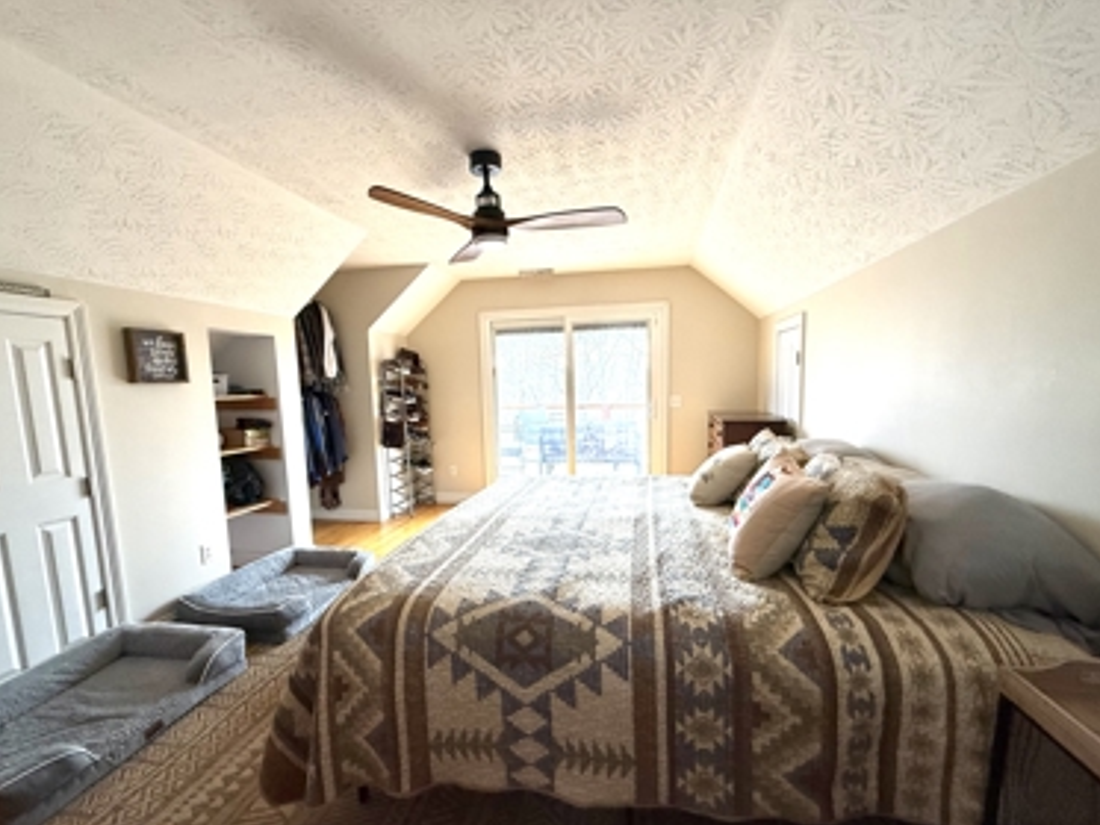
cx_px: 557
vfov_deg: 81.7
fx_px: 477
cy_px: 439
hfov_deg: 98.1
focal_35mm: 15
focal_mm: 2.22
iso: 200
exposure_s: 1/99
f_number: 2.2
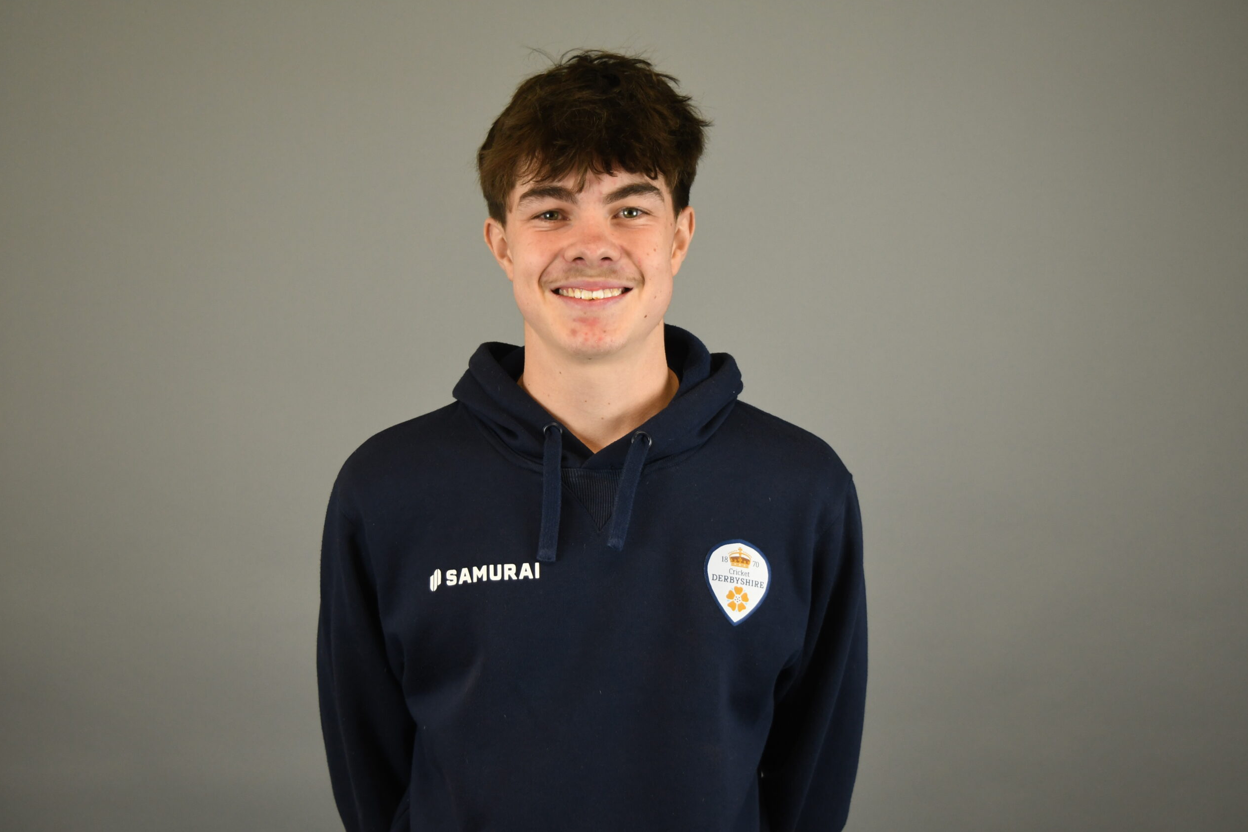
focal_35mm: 52
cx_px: 618
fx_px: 1803
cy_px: 414
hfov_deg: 38.2
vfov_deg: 26.0
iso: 1000
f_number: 4.5
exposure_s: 1/125
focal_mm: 34
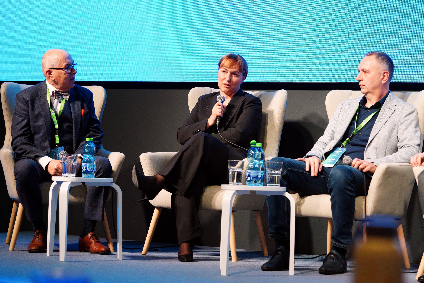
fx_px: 1295
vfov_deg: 12.5
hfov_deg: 18.6
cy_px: 142
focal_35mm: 110
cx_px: 212
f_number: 4.5
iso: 2000
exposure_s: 1/250
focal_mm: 110
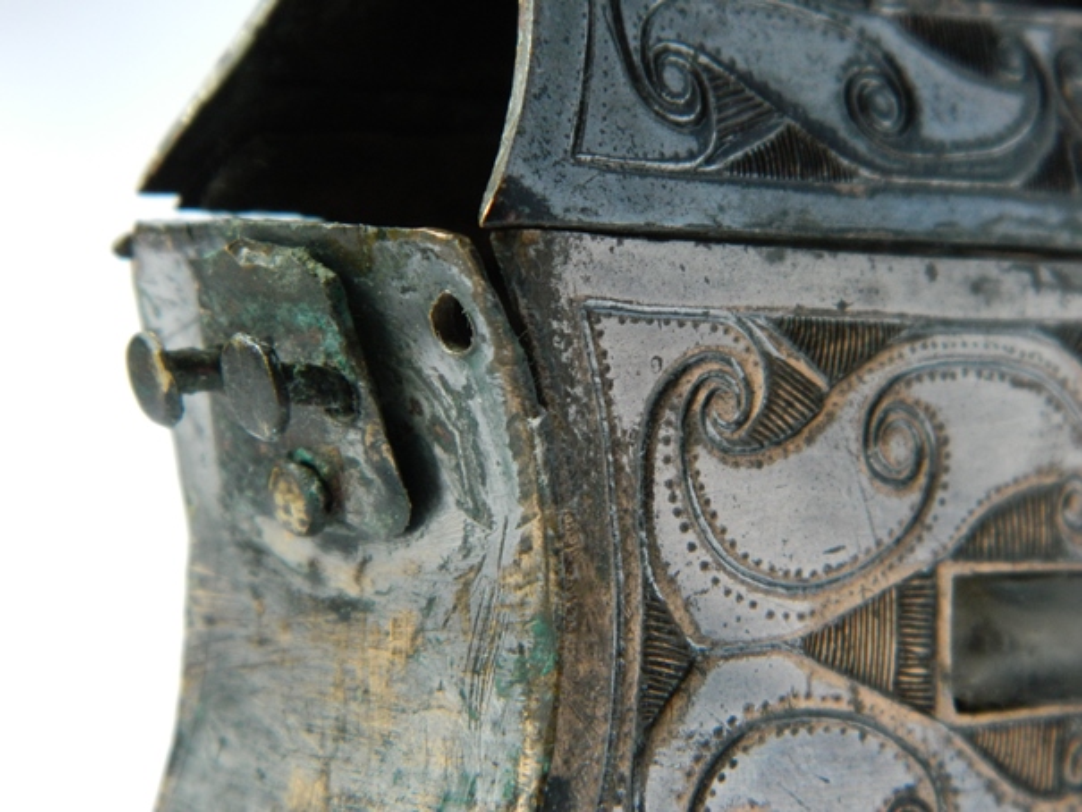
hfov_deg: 15.3
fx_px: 4033
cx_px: 541
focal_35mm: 129
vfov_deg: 11.5
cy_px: 406
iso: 250
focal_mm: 23.2
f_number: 4.7
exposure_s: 1/60
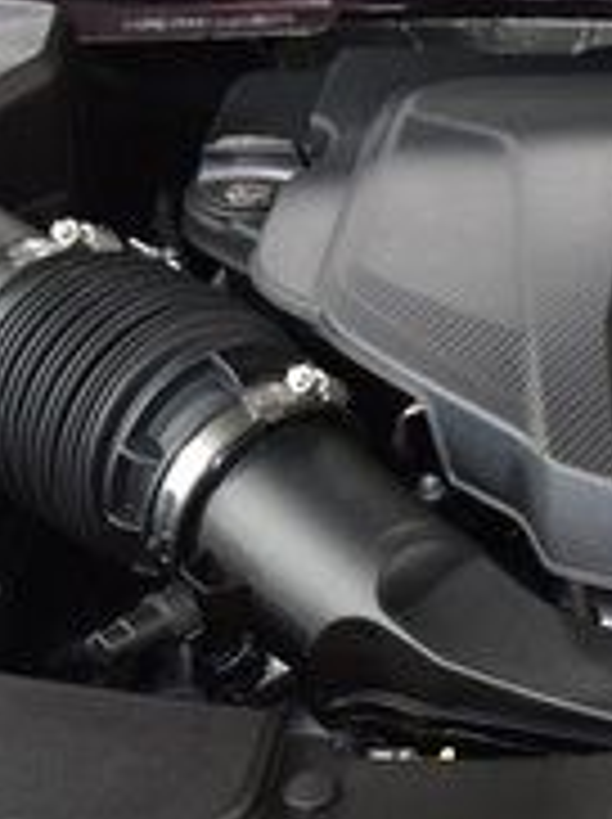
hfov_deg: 11.3
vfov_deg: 16.1
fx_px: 2883
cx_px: 1076
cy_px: 560
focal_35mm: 122
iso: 1600
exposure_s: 1/15
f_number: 5.6
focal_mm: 24
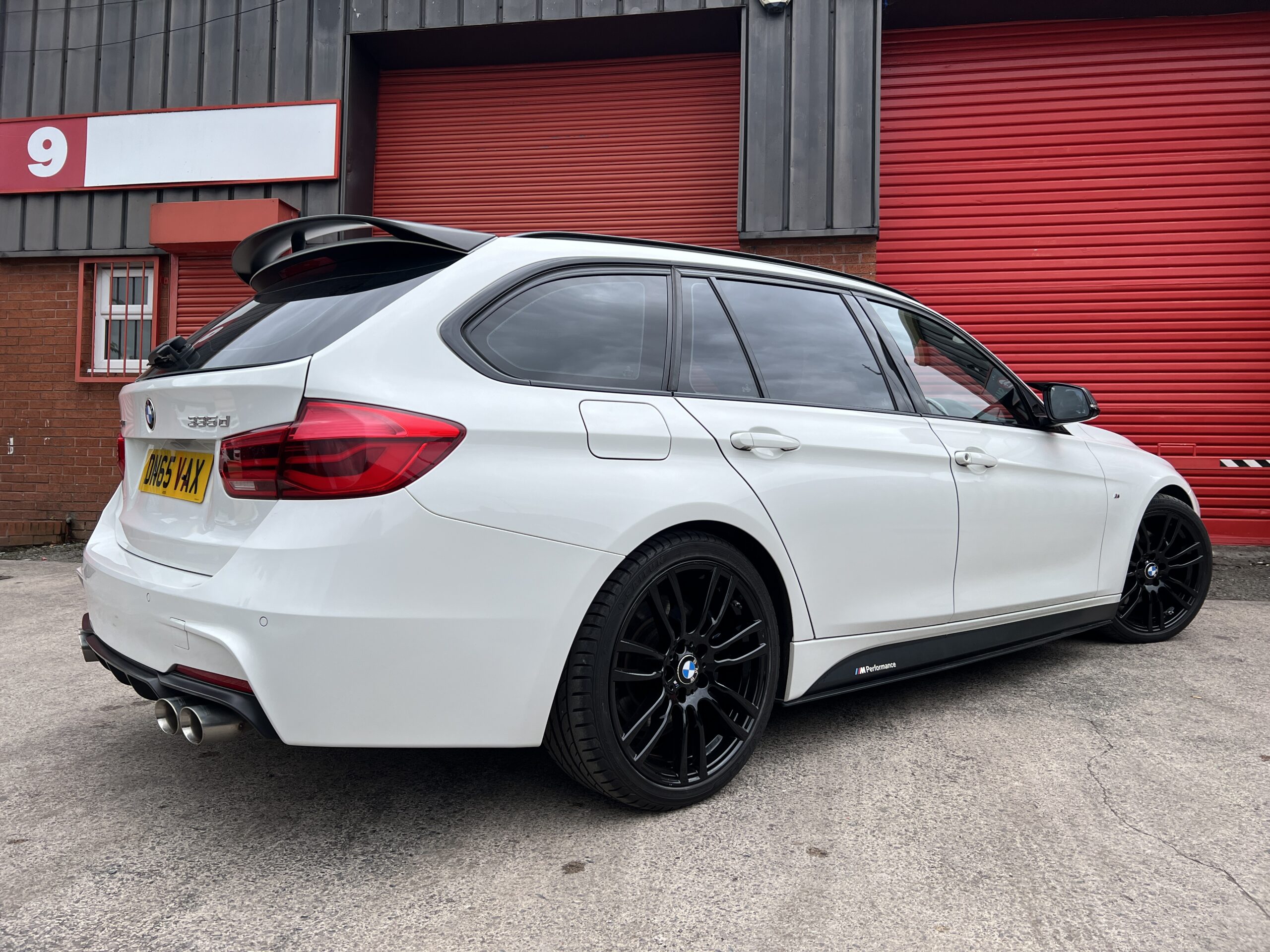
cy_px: 476
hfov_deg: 67.3
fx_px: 954
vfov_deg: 53.1
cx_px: 635
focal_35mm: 26
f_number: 1.5
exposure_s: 1/1311
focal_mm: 5.7
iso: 50
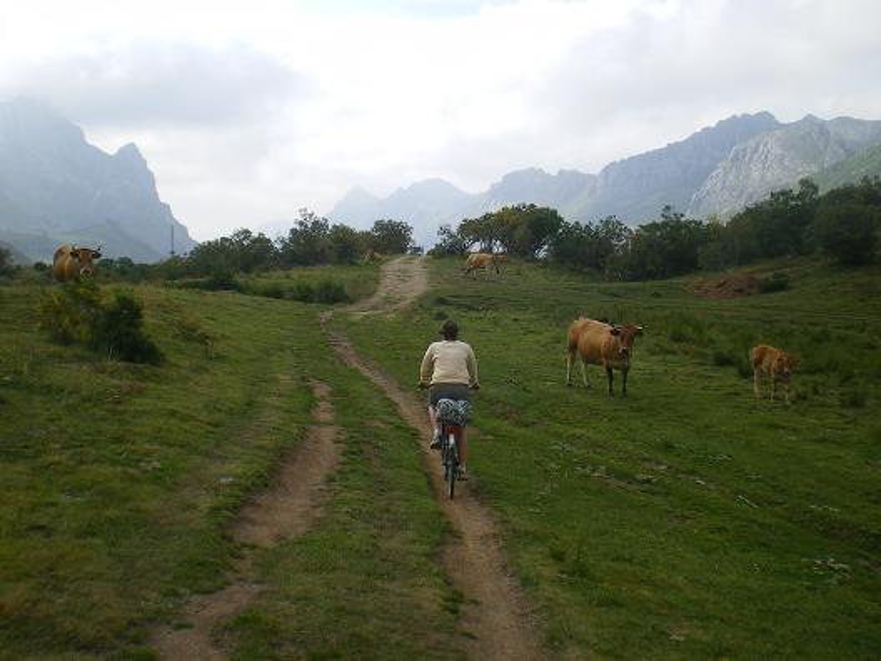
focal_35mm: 38
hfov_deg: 49.0
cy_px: 330
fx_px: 967
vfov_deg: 37.7
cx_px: 440
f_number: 4.6
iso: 64
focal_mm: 6.3
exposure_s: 1/320
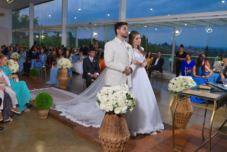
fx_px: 202
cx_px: 85
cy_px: 58
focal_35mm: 32
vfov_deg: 40.9
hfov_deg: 57.9
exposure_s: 1/160
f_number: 7.1
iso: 1600
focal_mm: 24
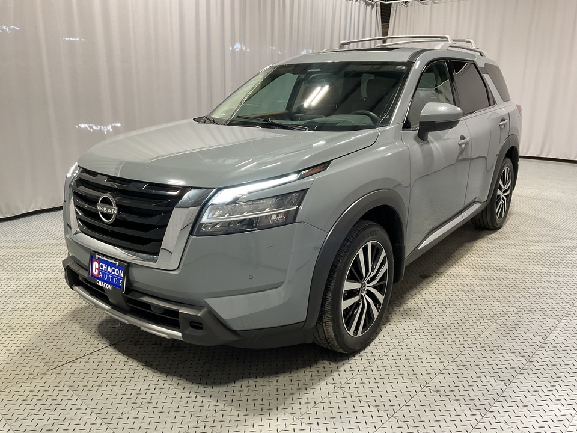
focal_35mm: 29
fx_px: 483
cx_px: 288
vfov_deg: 48.2
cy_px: 216
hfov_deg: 61.7
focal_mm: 3
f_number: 1.8
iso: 64
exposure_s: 1/50
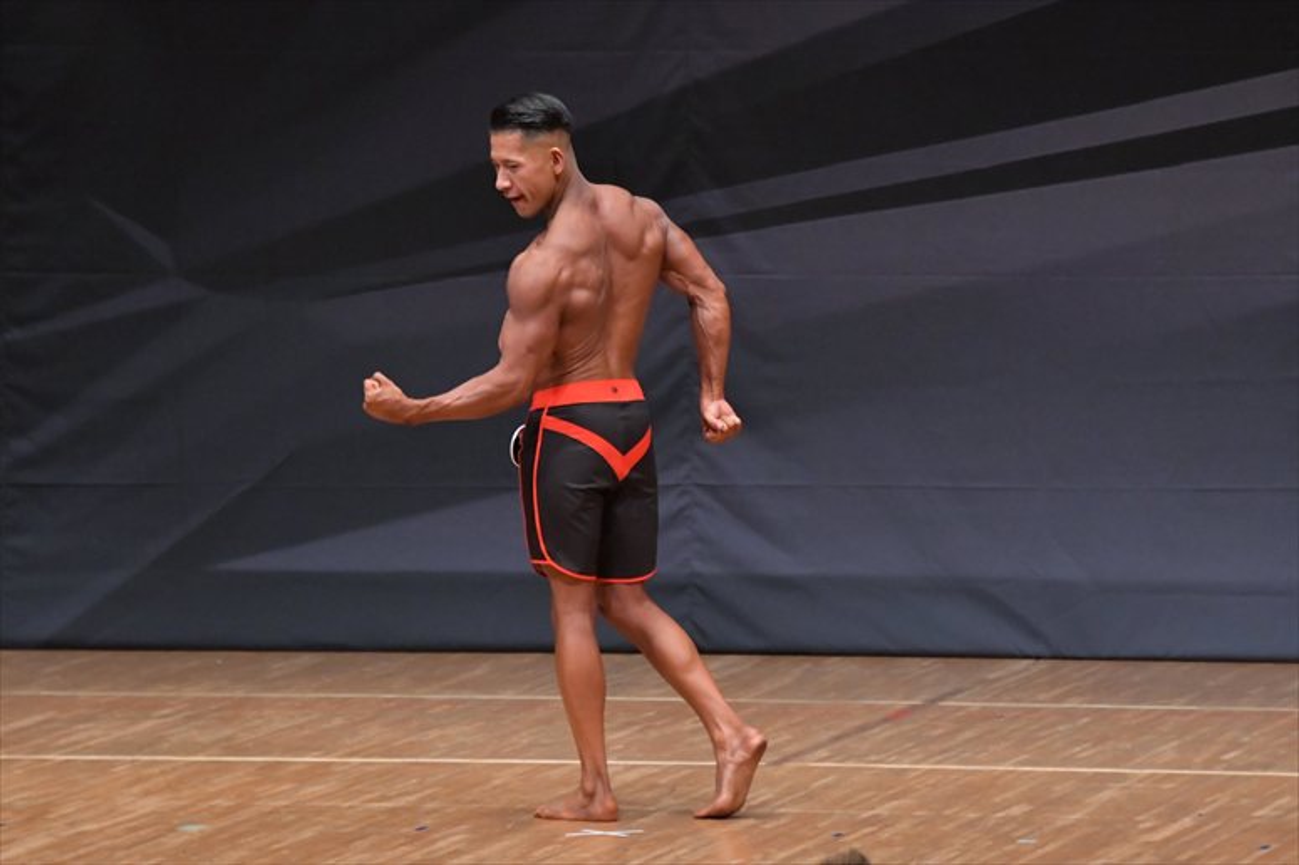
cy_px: 432
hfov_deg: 7.2
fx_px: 10279
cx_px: 650
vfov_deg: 4.8
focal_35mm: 285
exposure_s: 1/400
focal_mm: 190
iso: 6400
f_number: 5.6
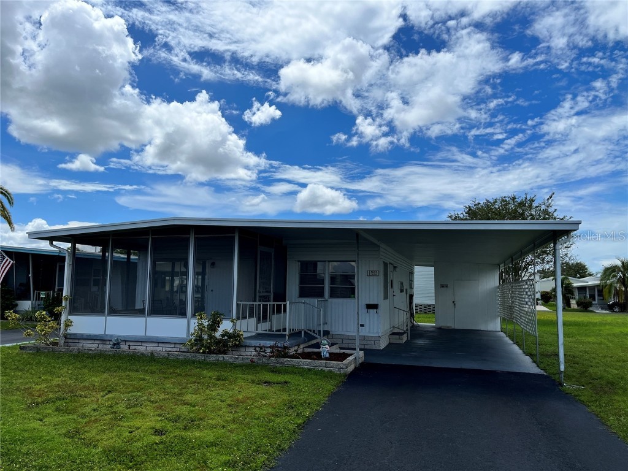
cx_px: 314
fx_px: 472
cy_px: 236
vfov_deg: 53.1
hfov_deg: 67.3
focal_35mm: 26
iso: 50
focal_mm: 5.1
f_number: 1.6
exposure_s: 1/7874
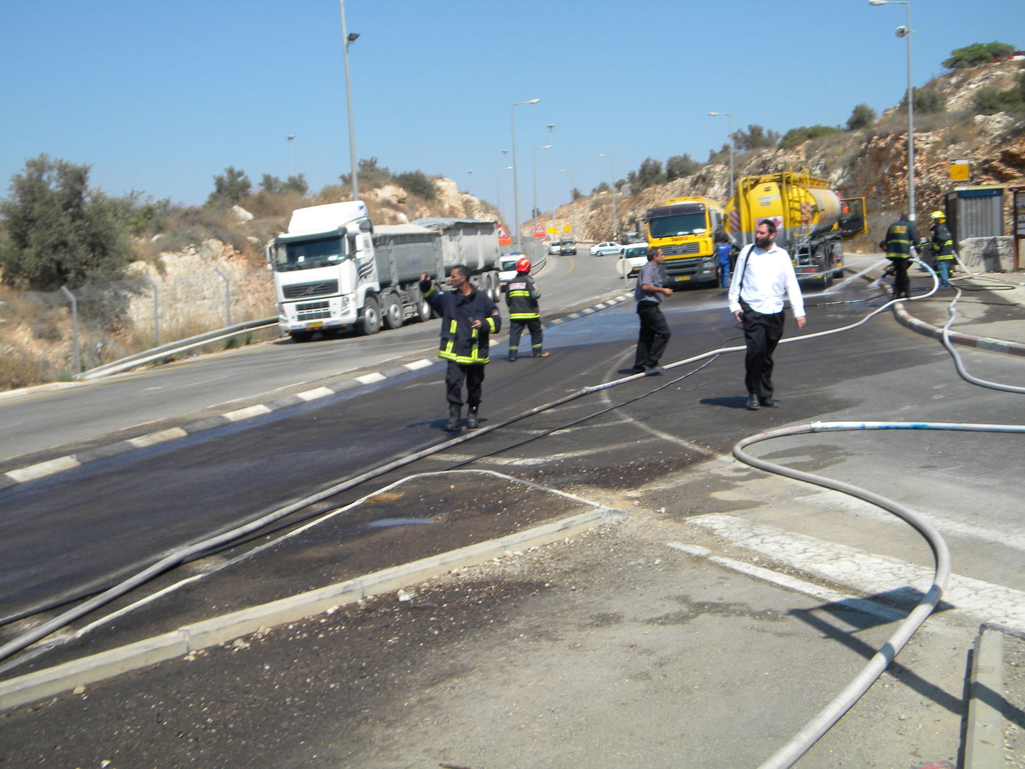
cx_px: 512
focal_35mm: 41
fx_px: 1214
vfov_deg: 35.1
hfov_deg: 45.8
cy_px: 384
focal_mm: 7.3
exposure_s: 1/257
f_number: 7.6
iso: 80
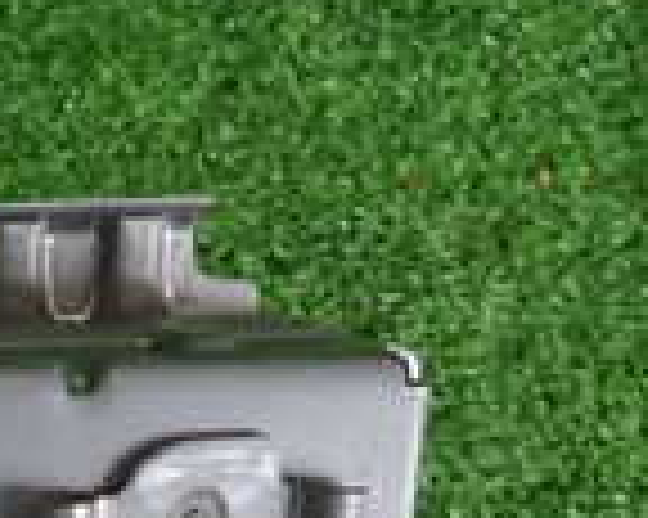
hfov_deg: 16.5
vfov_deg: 13.6
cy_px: 914
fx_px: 1955
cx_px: -432
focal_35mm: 102
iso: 200
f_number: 2
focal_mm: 4.5
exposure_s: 1/100
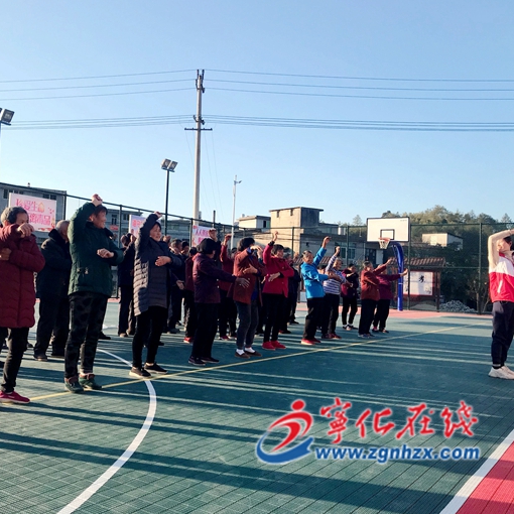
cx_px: 197
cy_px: 254
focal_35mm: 34
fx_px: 571
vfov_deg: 48.4
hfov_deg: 48.1
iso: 20
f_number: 1.8
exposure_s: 1/1473
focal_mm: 3.99
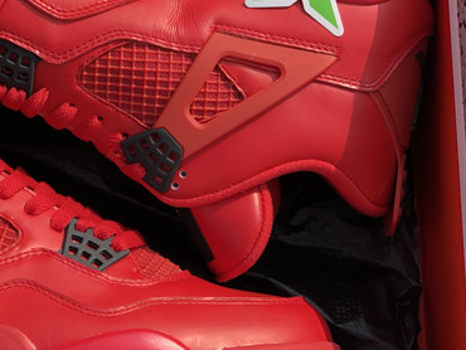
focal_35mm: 104
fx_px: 1401
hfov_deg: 18.6
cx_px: 53
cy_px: 113
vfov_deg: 14.2
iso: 16
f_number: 2.4
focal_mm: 6
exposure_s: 1/393
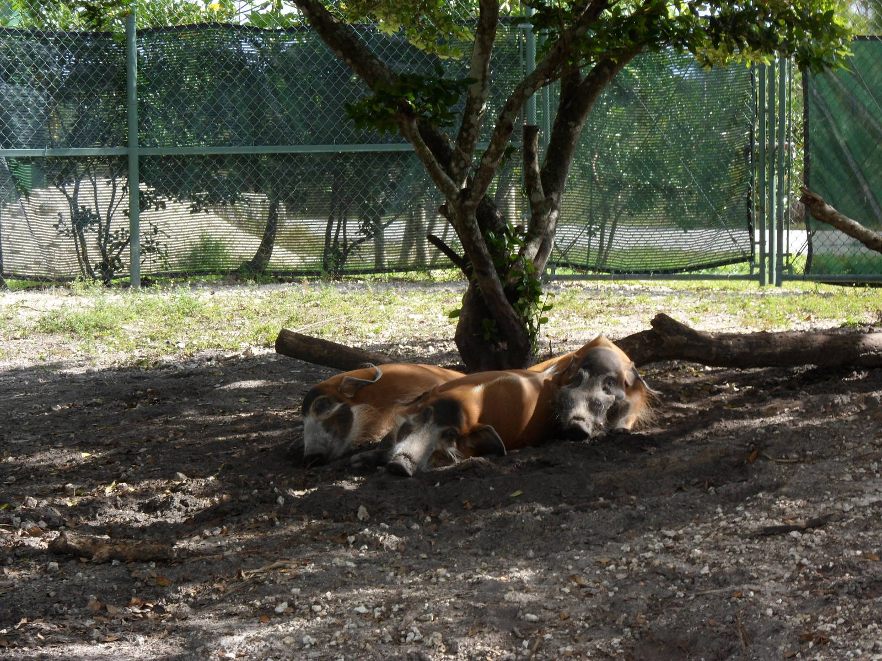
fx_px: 3312
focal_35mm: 130
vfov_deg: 11.4
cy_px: 330
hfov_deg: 15.2
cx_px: 441
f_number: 5.4
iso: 80
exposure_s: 1/125
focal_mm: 22.5
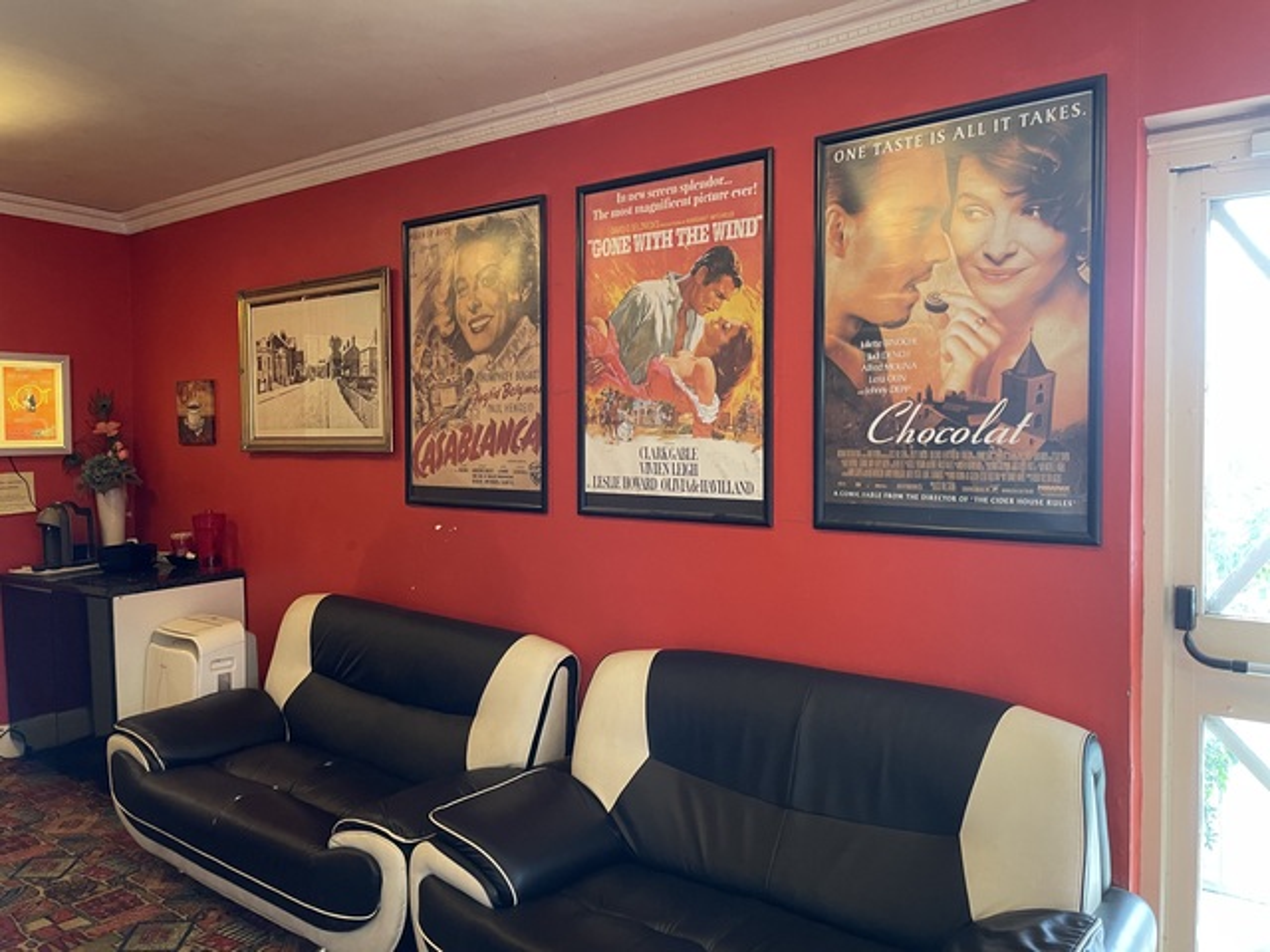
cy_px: 476
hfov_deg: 67.3
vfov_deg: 53.1
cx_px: 635
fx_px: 954
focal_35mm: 26
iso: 160
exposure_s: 1/50
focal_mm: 4.2
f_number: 1.6
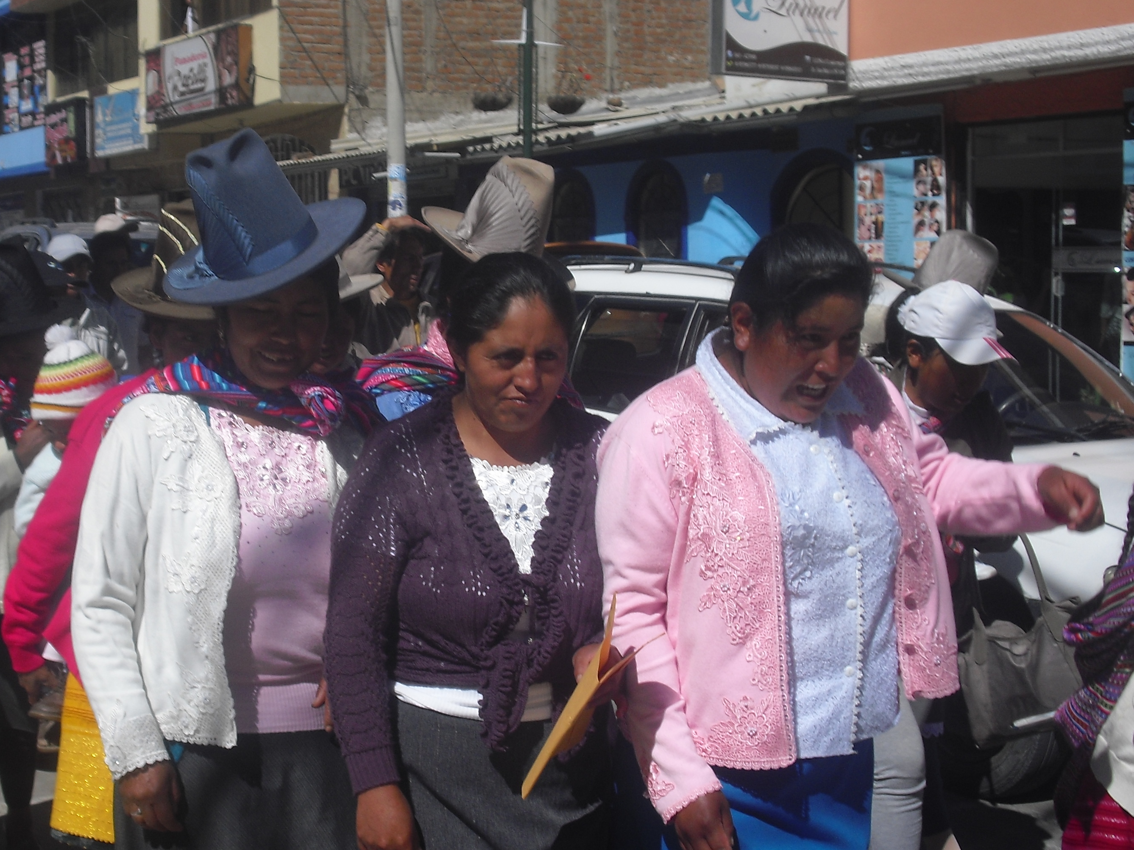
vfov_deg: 24.4
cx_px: 394
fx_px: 1965
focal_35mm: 60
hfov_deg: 32.0
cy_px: 399
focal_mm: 7.7
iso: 64
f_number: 8.5
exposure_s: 1/250
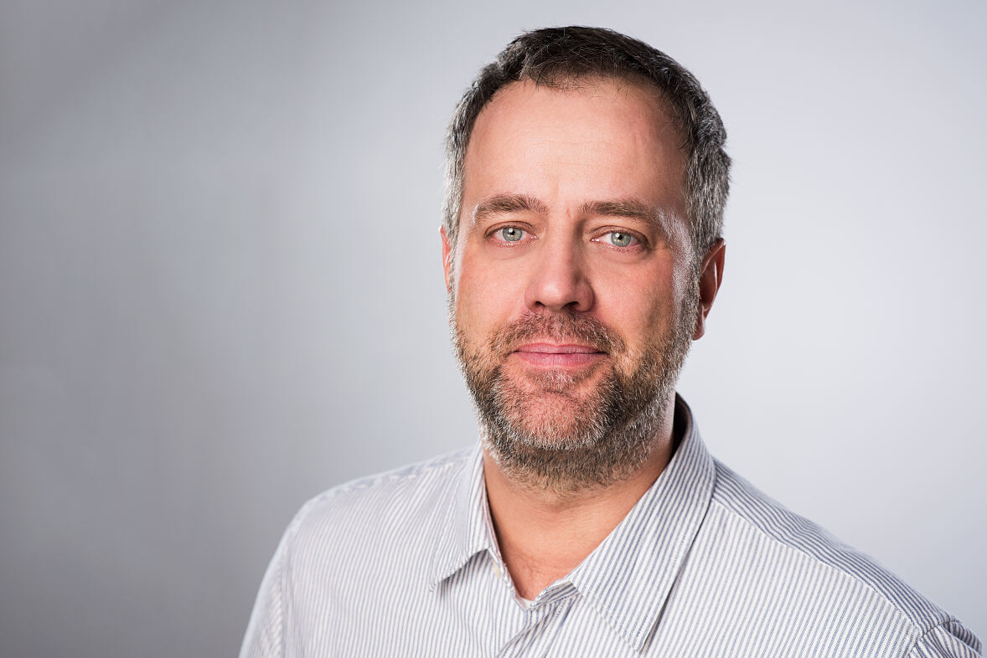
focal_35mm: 85
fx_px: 2331
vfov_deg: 16.1
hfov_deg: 23.9
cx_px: 494
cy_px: 329
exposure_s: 1/125
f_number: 5.6
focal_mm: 85
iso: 250
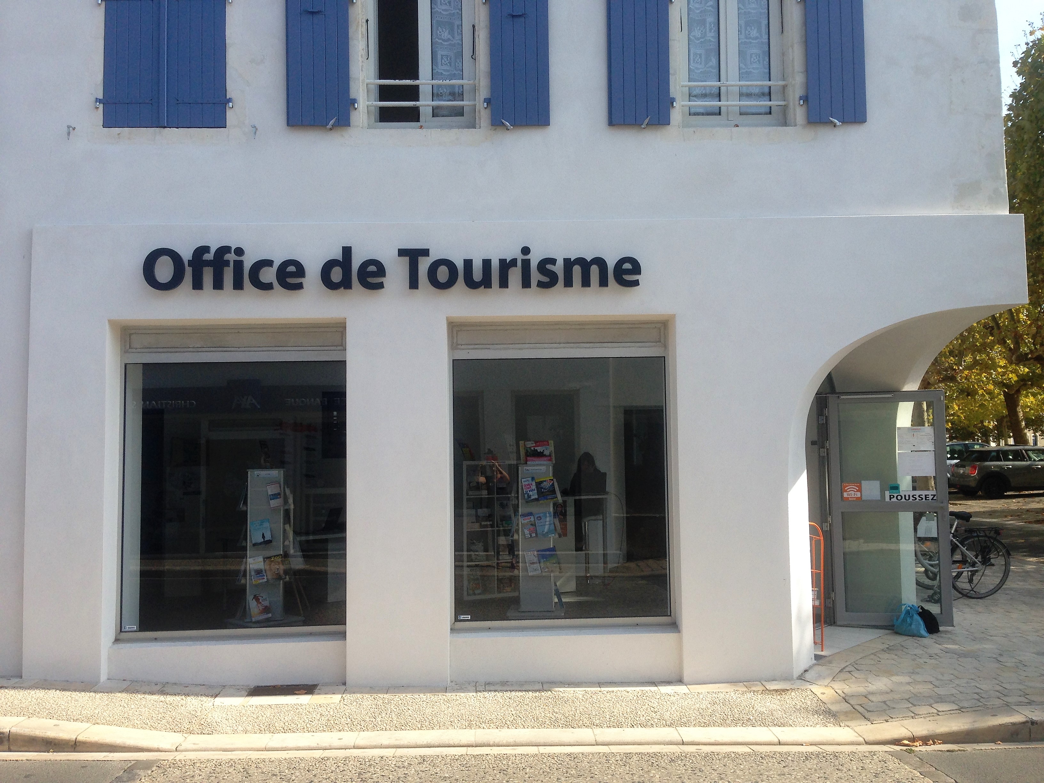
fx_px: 995
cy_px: 392
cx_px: 522
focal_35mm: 33
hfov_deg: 55.4
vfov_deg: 42.9
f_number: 2.4
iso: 50
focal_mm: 4.12
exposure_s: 1/809
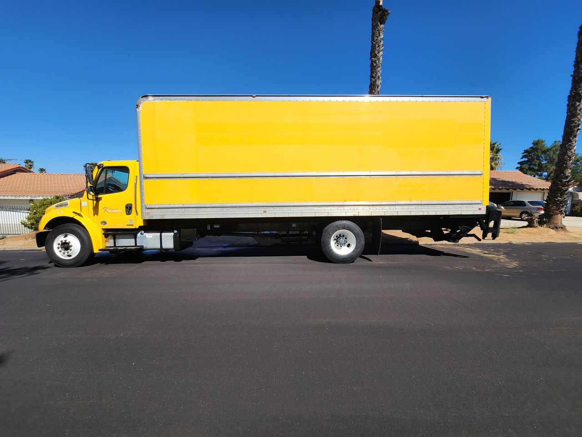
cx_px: 291
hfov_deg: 106.2
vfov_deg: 89.9
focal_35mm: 13
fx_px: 219
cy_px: 218
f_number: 2.2
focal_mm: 2.2
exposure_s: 1/2060
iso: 50
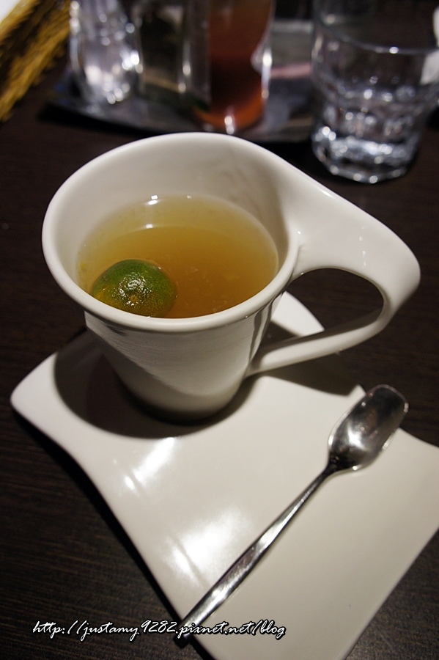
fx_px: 577
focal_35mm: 32
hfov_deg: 41.7
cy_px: 330
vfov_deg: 59.5
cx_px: 220
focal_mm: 21
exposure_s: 1/40
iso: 500
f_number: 5
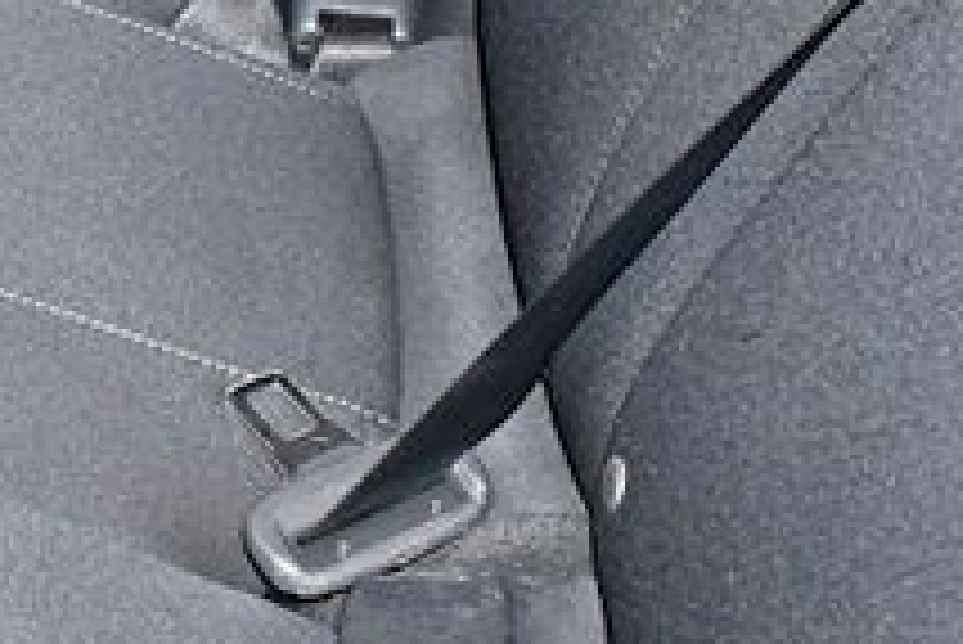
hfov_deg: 14.3
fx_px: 3453
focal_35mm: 129
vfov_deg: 10.3
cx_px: -693
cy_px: -308
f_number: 6.3
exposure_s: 1/60
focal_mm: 18
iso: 2500
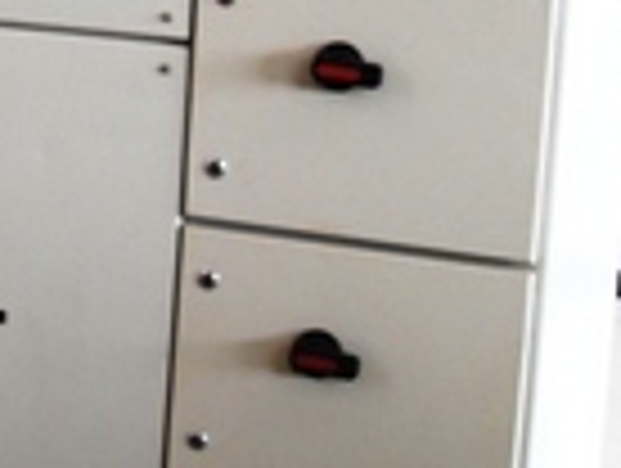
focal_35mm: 123
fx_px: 2210
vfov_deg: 12.0
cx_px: -418
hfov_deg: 14.5
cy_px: 16
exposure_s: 1/47
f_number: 2.8
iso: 100
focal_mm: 6
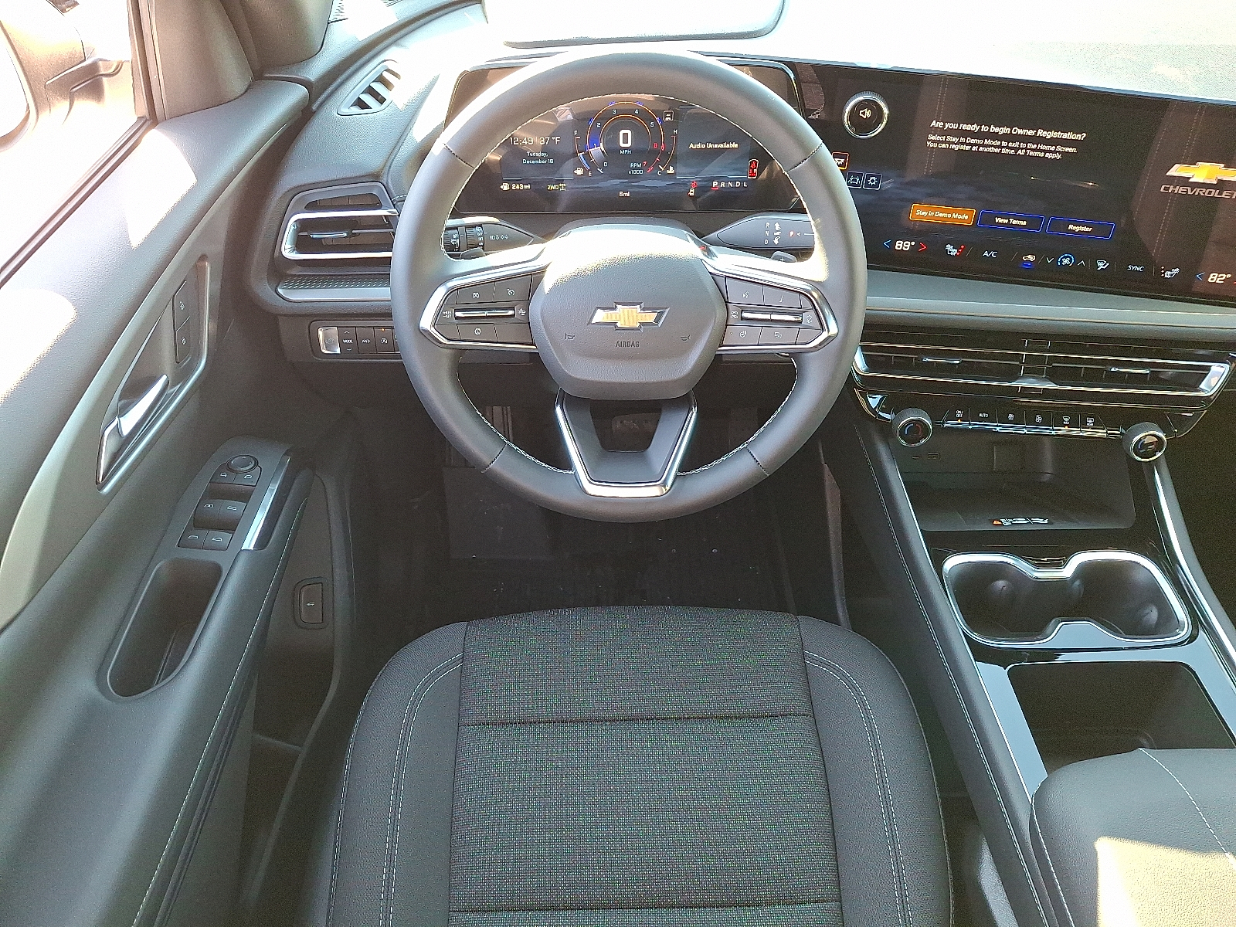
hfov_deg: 69.4
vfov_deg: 54.9
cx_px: 618
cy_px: 464
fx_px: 893
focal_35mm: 25
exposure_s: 1/120
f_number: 1.8
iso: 102
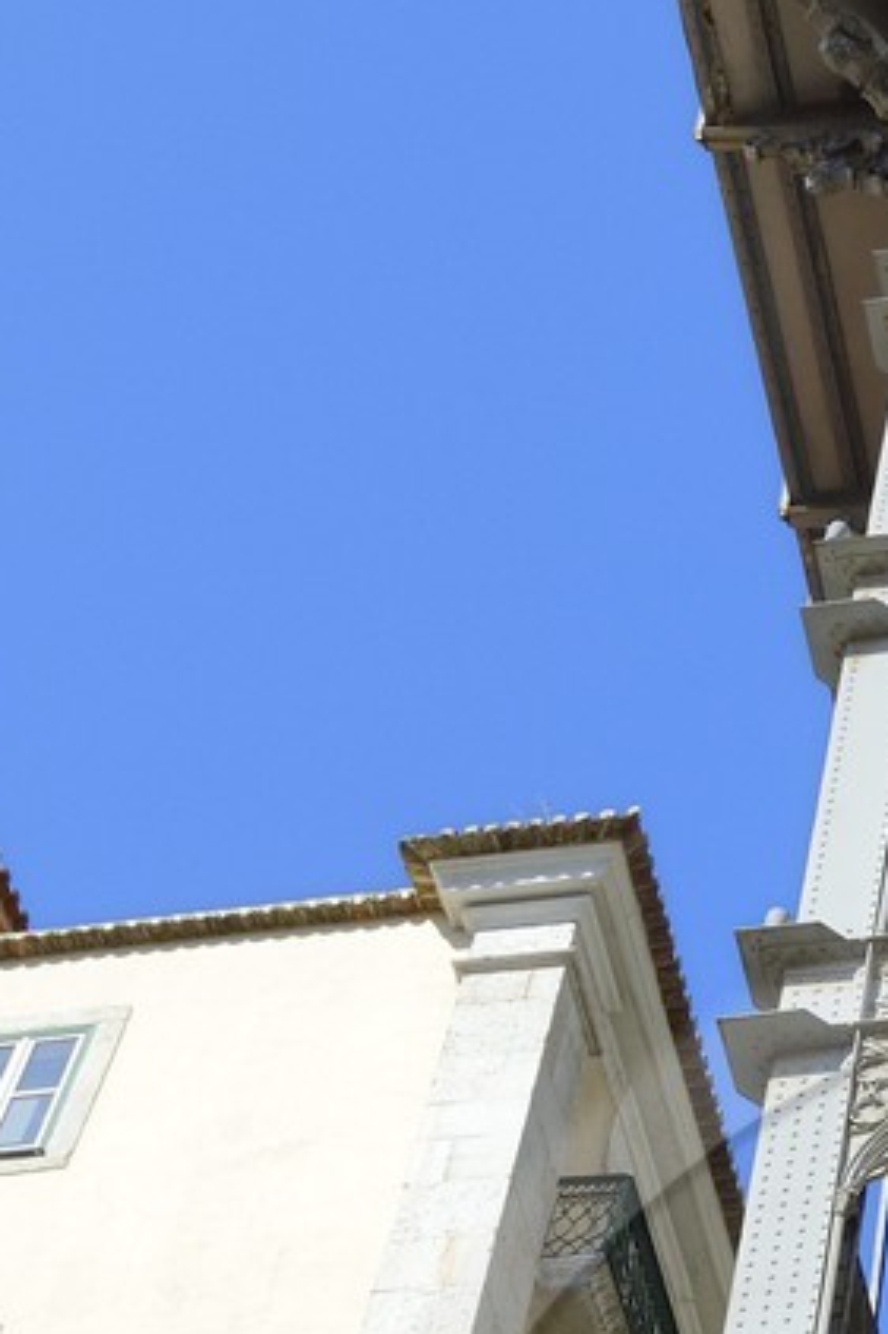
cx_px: 1228
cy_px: 1859
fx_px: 3370
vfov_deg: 20.0
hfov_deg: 14.3
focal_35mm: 91
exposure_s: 1/200
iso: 200
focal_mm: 24
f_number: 13
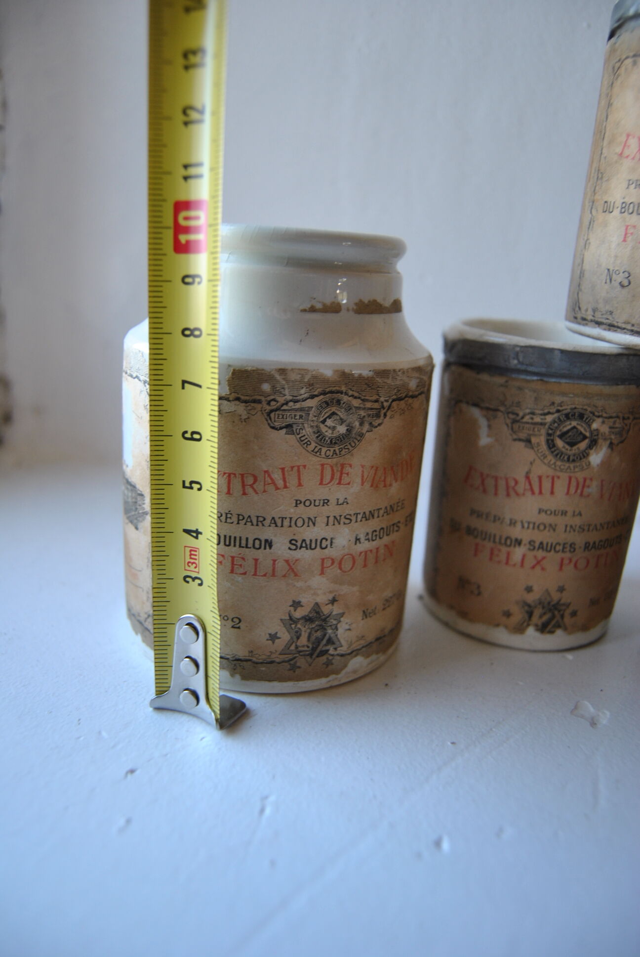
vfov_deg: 64.5
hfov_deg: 45.8
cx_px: 320
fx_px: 758
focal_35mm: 28
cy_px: 478
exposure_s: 1/60
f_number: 4
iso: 200
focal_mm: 19
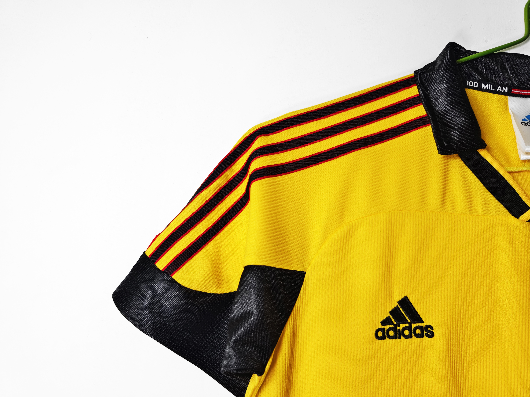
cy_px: 198
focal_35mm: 23
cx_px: 265
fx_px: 352
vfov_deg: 58.9
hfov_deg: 73.9
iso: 147
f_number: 1.75
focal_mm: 8.67
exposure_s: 1/100
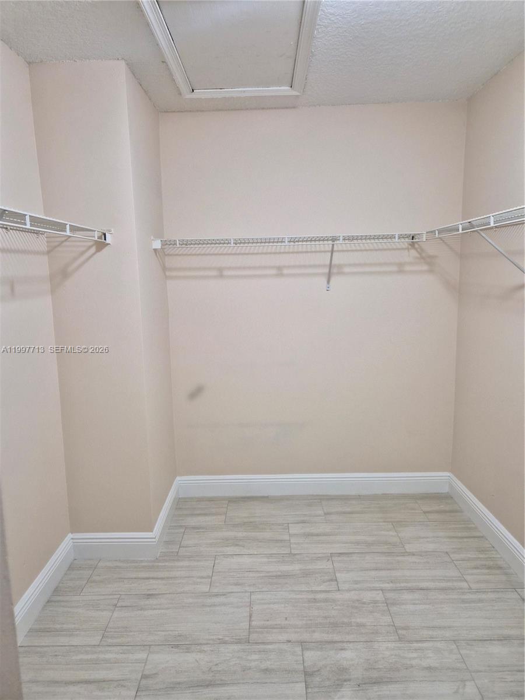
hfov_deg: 58.9
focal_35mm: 23
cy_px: 350
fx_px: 465
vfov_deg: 73.9
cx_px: 262
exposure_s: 1/120
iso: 320
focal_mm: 5.4
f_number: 1.8
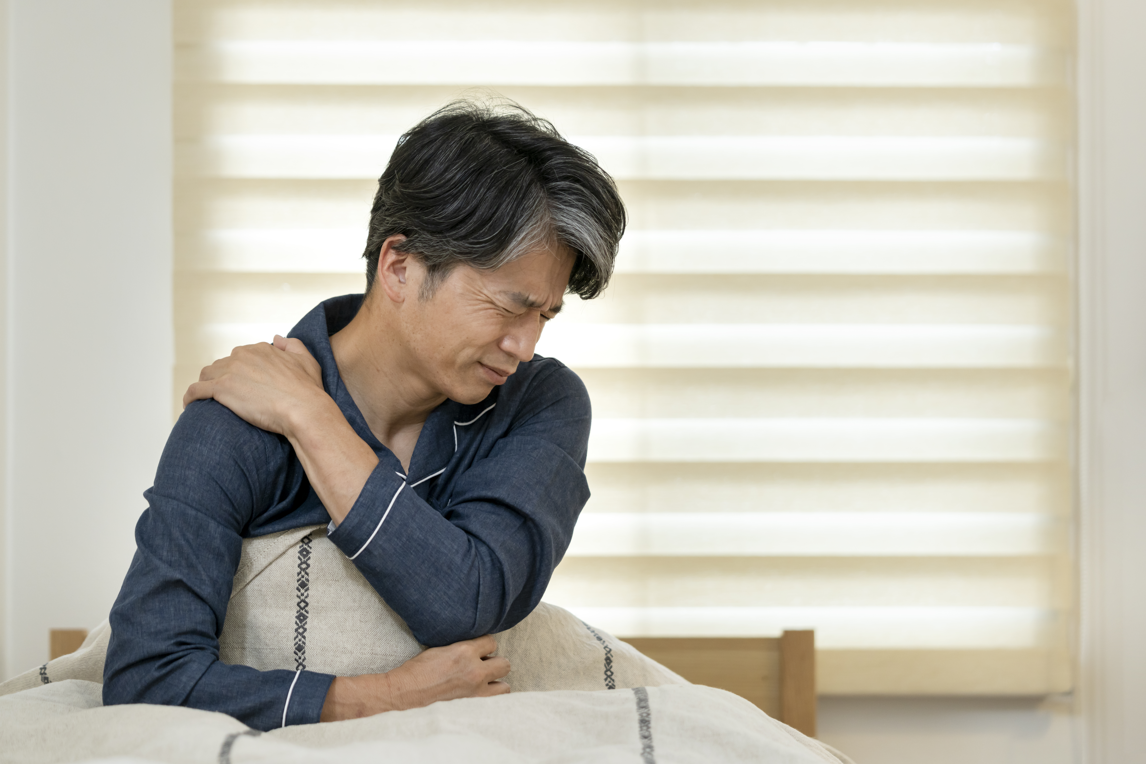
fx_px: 2483
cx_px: 573
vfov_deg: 17.5
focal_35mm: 78
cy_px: 382
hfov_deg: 26.0
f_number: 2.8
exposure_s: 1/160
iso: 640
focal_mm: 78
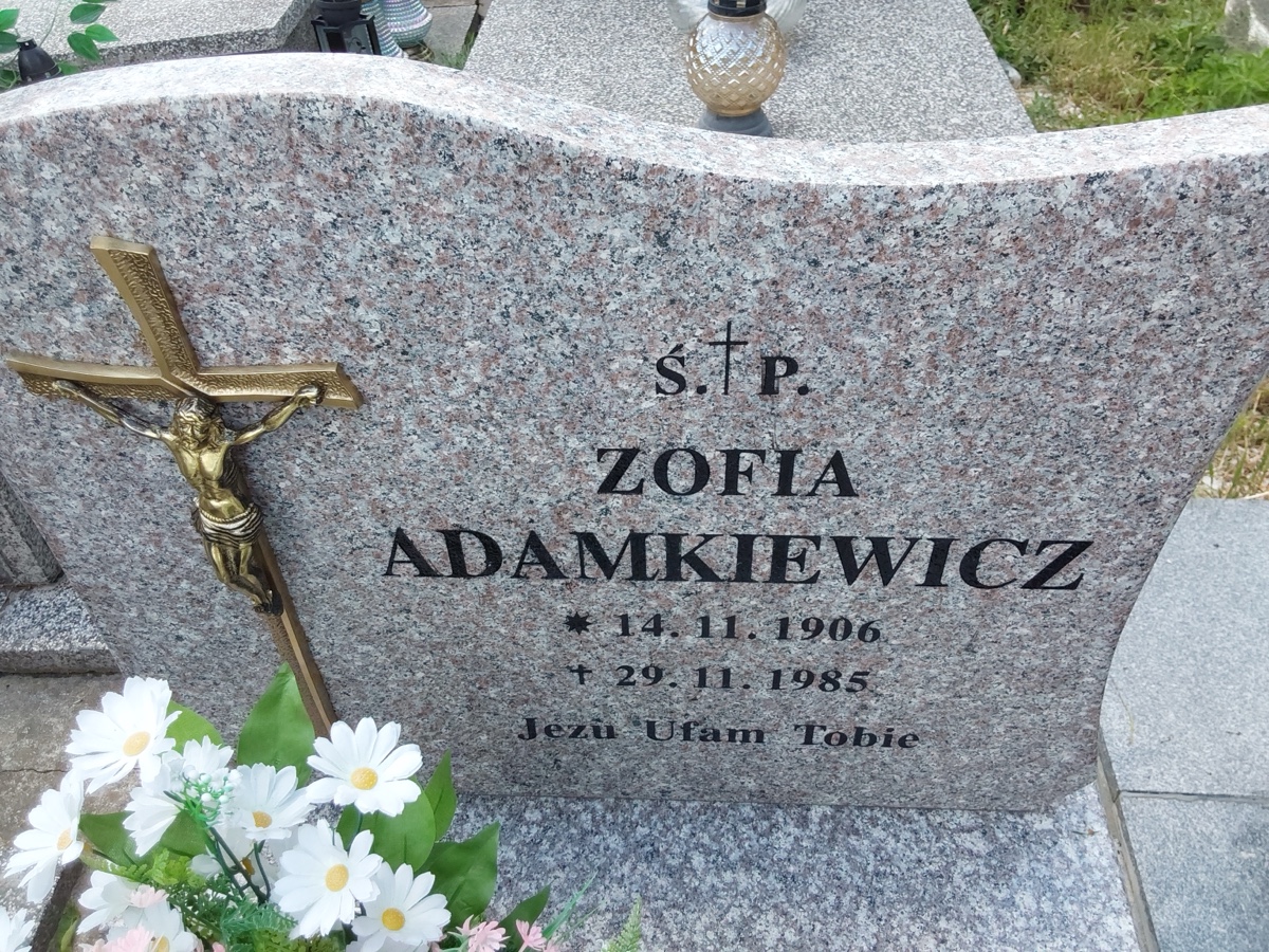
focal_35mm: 28
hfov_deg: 63.4
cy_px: 476
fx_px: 1026
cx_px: 634
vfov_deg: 49.7
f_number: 1.9
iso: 50
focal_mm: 2.91
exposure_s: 1/512
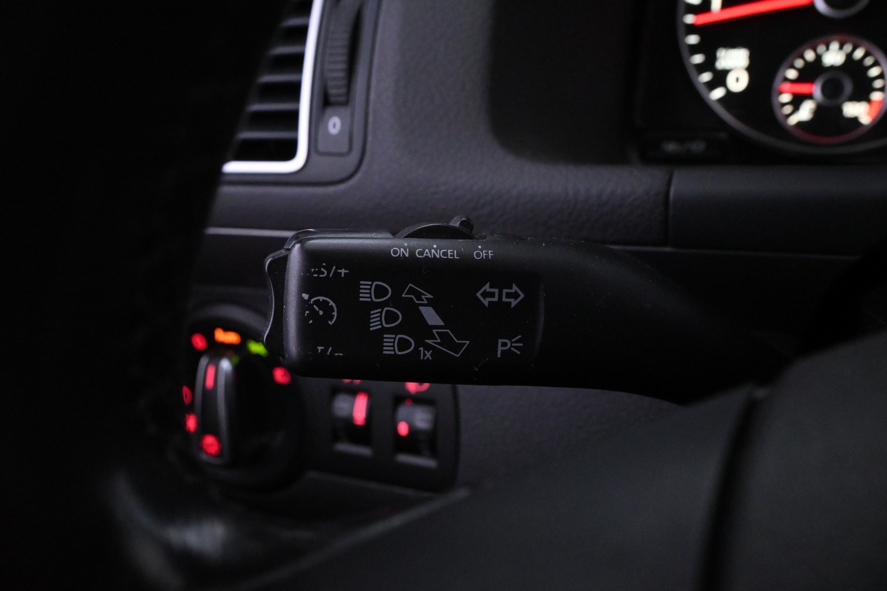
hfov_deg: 61.9
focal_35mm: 30
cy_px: 296
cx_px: 444
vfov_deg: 43.6
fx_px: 739
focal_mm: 20
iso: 6400
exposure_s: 1/30
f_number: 6.3
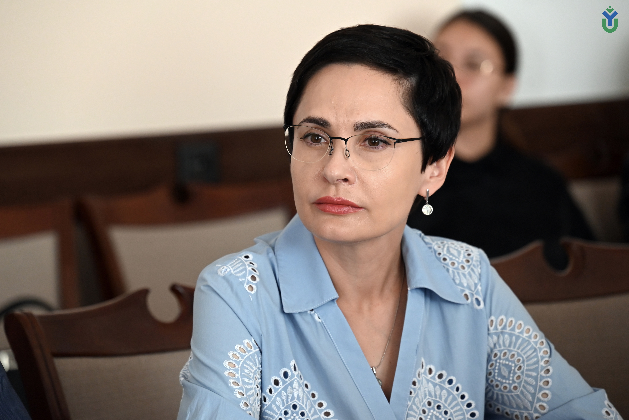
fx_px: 2622
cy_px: 210
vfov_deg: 9.2
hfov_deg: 13.7
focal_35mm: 150
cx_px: 314
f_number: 4
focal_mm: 150
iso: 1600
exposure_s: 1/250
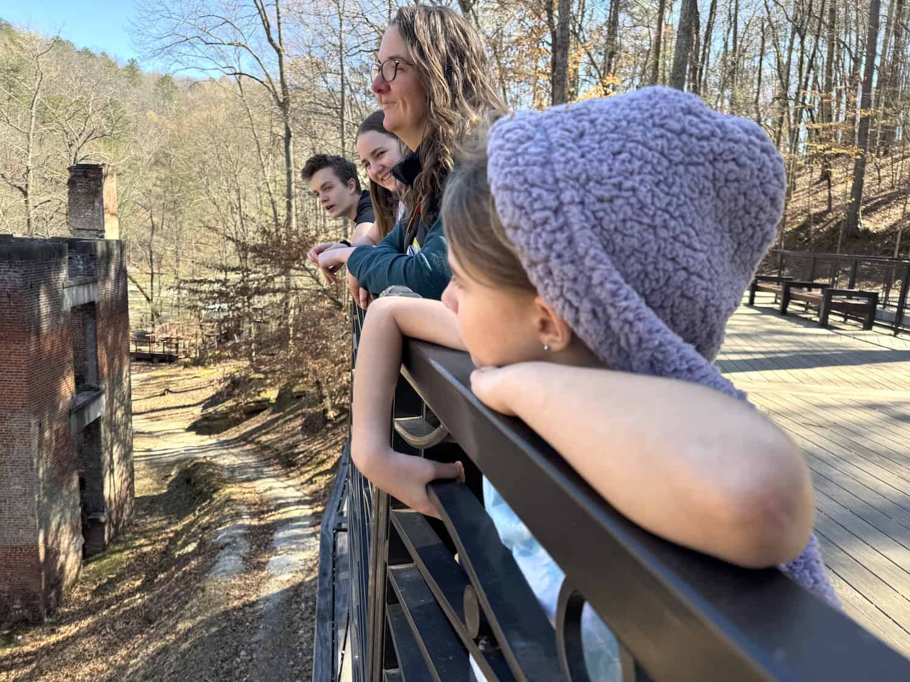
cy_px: 341
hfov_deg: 71.6
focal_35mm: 24
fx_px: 631
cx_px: 455
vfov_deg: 56.8
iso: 80
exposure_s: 1/481
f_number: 1.8
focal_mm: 6.8
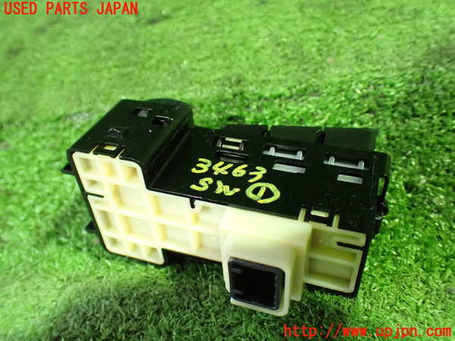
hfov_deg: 60.0
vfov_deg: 46.8
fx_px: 394
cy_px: 170
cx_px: 228
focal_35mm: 30
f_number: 2.3
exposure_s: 1/30
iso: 1250
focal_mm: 5.4
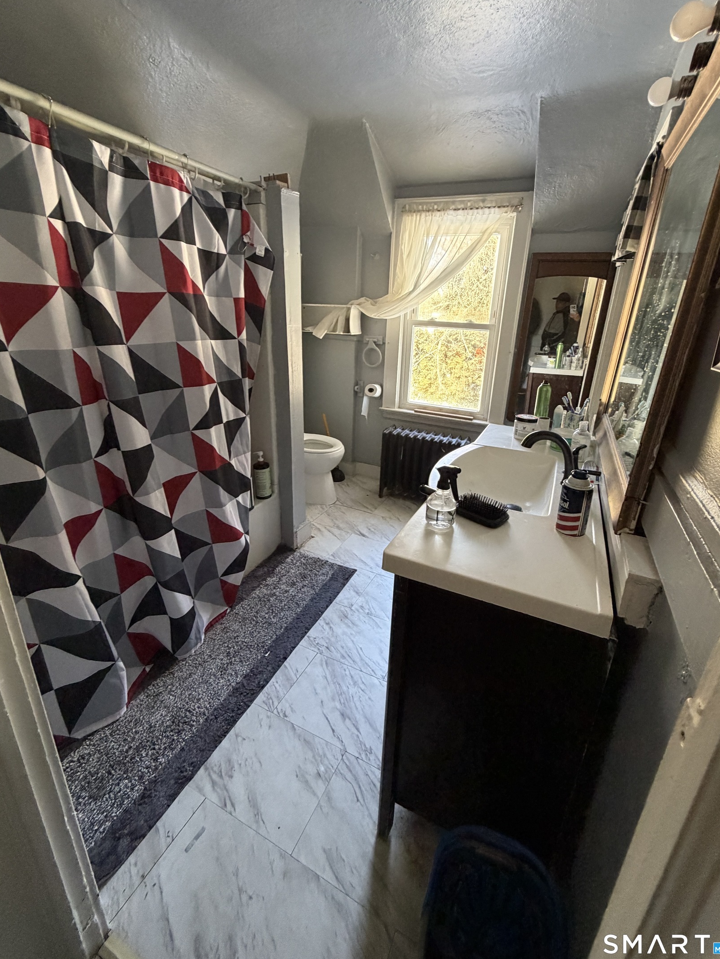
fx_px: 416
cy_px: 450
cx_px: 373
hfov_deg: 81.7
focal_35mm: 15
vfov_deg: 98.0
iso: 400
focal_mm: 2.22
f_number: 2.2
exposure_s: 1/60
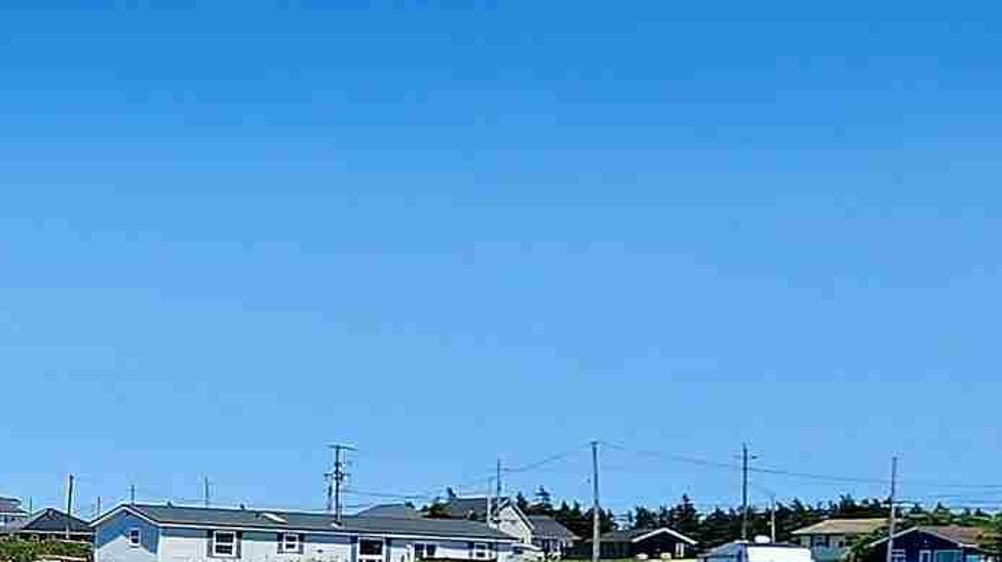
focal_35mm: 63
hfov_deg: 25.0
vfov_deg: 18.4
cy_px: 613
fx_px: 1673
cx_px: -523
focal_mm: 2.2
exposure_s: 1/2000
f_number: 2.2
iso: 50
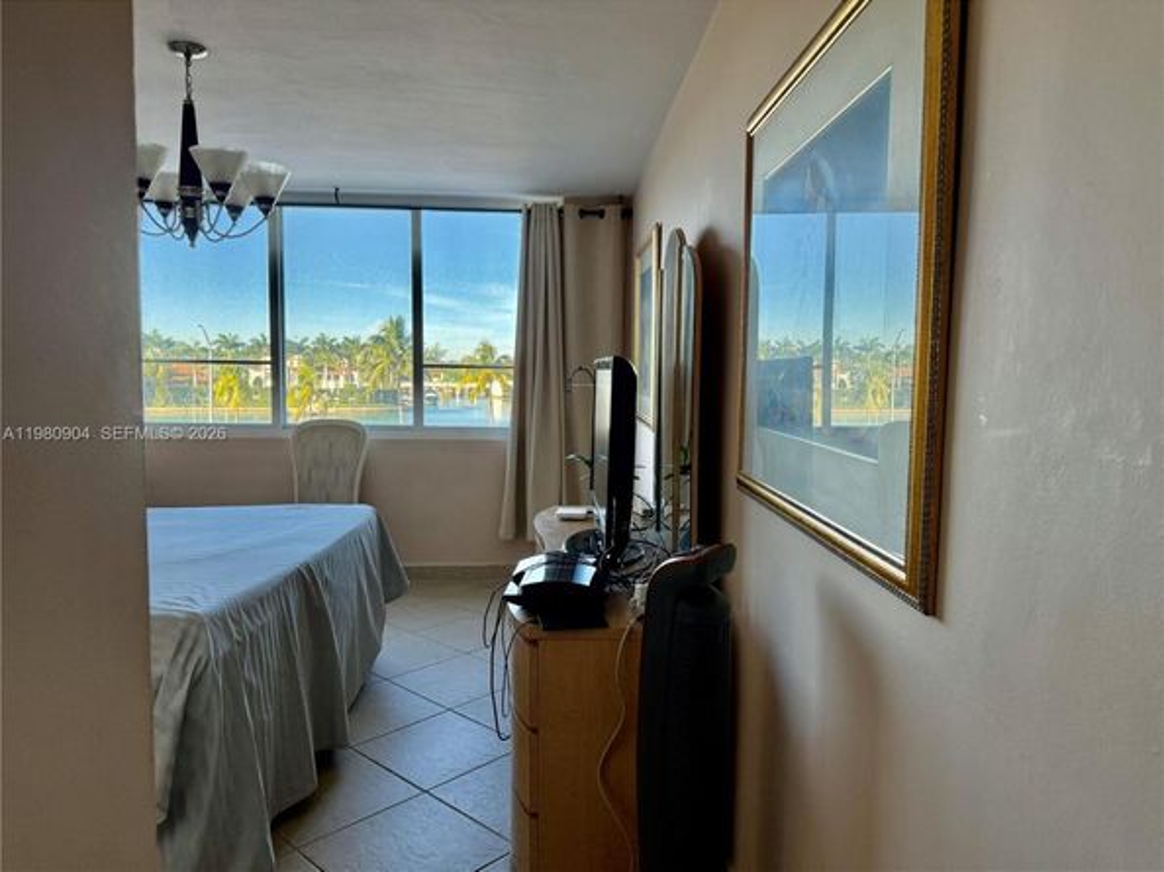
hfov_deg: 71.6
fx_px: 807
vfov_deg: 56.8
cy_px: 436
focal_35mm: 24
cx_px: 582
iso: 100
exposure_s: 1/266
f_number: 1.78
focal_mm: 6.76
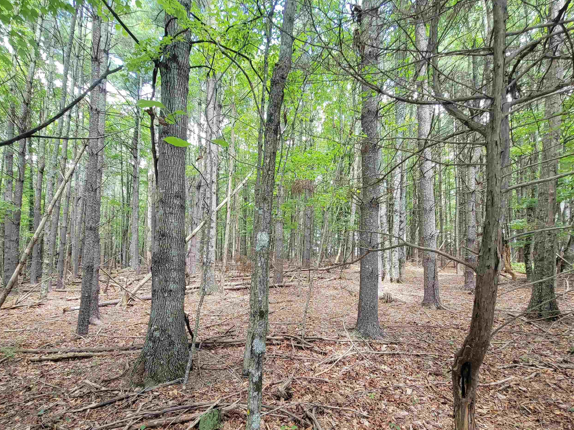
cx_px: 277
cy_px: 259
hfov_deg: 94.5
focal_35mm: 16
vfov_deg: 77.2
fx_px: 265
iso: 160
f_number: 2.2
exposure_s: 1/60
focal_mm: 2.2
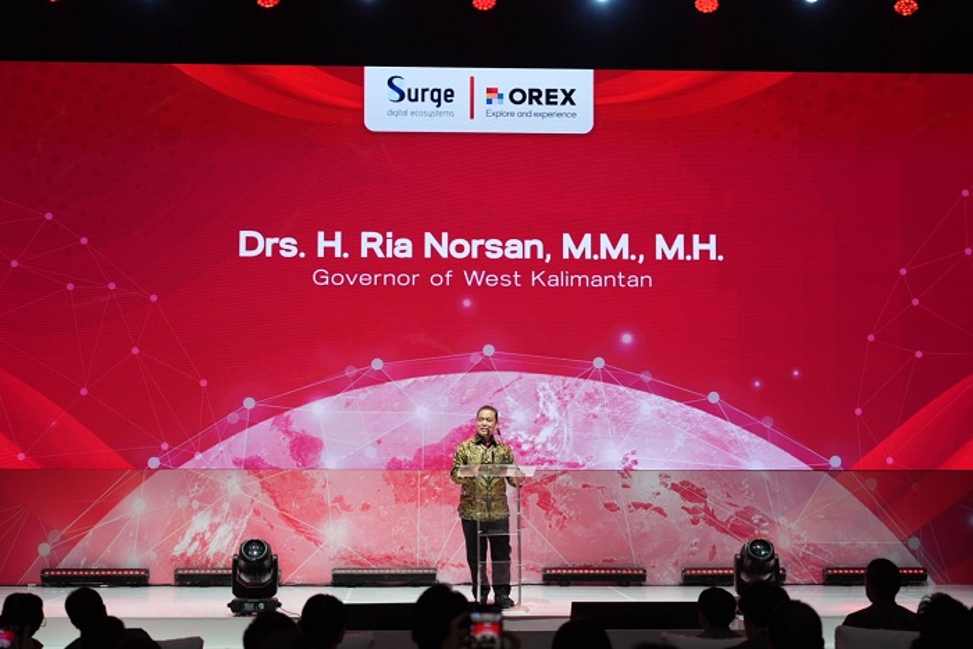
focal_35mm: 62
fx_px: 1676
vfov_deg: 21.9
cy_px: 324
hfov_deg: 32.4
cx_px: 486
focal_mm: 62
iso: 800
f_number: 4
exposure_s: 1/160
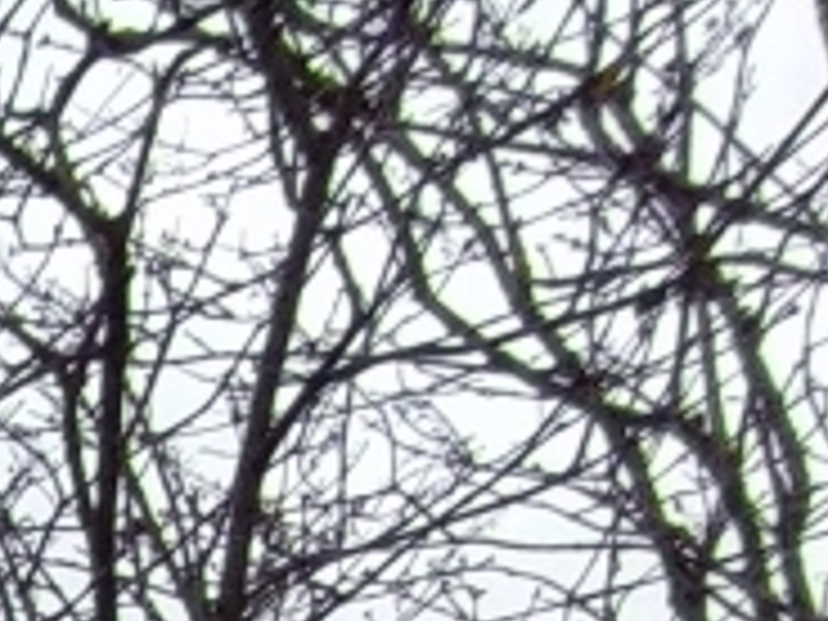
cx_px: -1912
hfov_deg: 10.2
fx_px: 2607
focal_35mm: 109
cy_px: 2002
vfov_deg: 9.6
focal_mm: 1.65
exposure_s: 1/284
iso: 50
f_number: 2.2
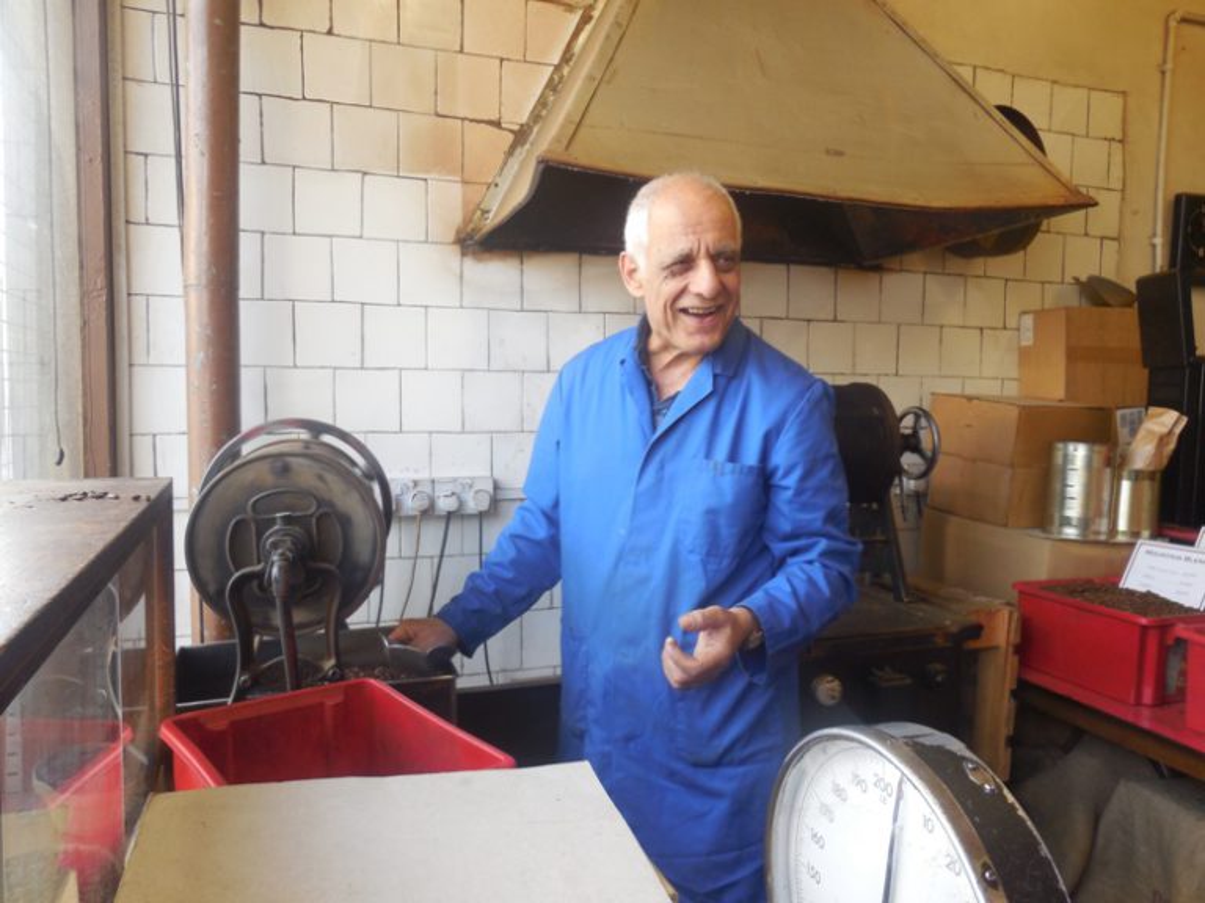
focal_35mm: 25
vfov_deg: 54.9
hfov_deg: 69.4
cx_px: 602
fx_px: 870
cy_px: 452
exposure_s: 1/40
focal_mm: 4.5
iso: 125
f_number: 3.1
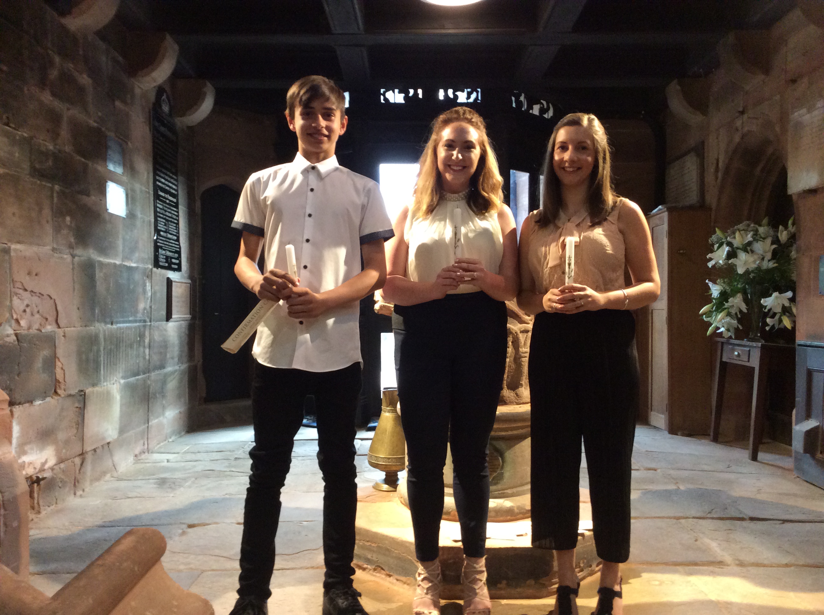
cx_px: 412
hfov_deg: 56.9
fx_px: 761
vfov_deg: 44.1
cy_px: 308
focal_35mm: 32
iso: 160
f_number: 2.4
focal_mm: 3.3
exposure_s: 1/25
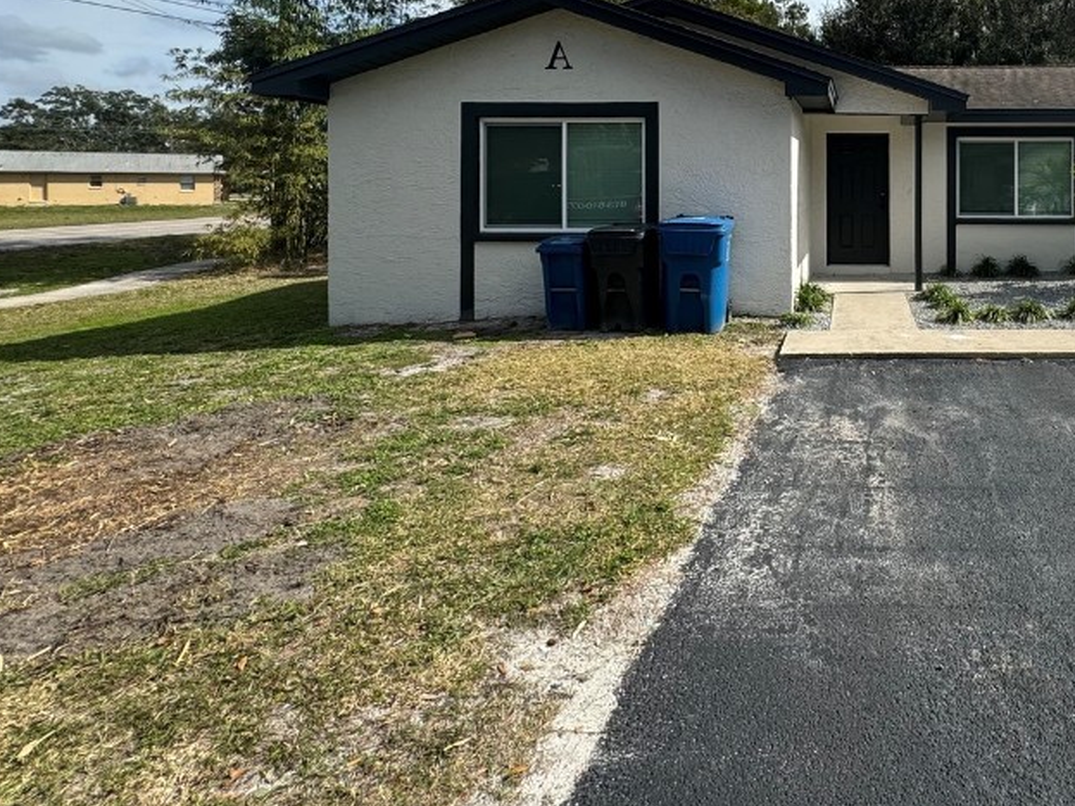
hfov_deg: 67.1
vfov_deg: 55.5
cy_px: 185
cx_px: 859
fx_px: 714
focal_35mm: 23
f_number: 2.2
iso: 50
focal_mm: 2.22
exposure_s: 1/1709
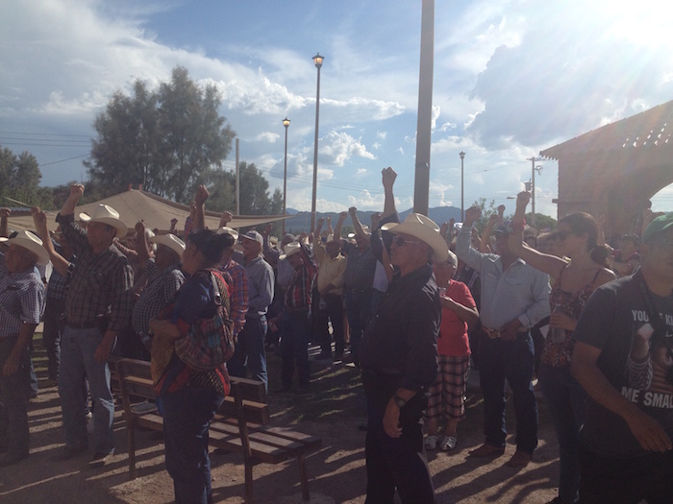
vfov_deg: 40.7
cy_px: 252
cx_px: 336
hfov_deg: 52.6
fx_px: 680
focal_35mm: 35
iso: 50
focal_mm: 4.28
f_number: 2.4
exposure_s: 1/3067
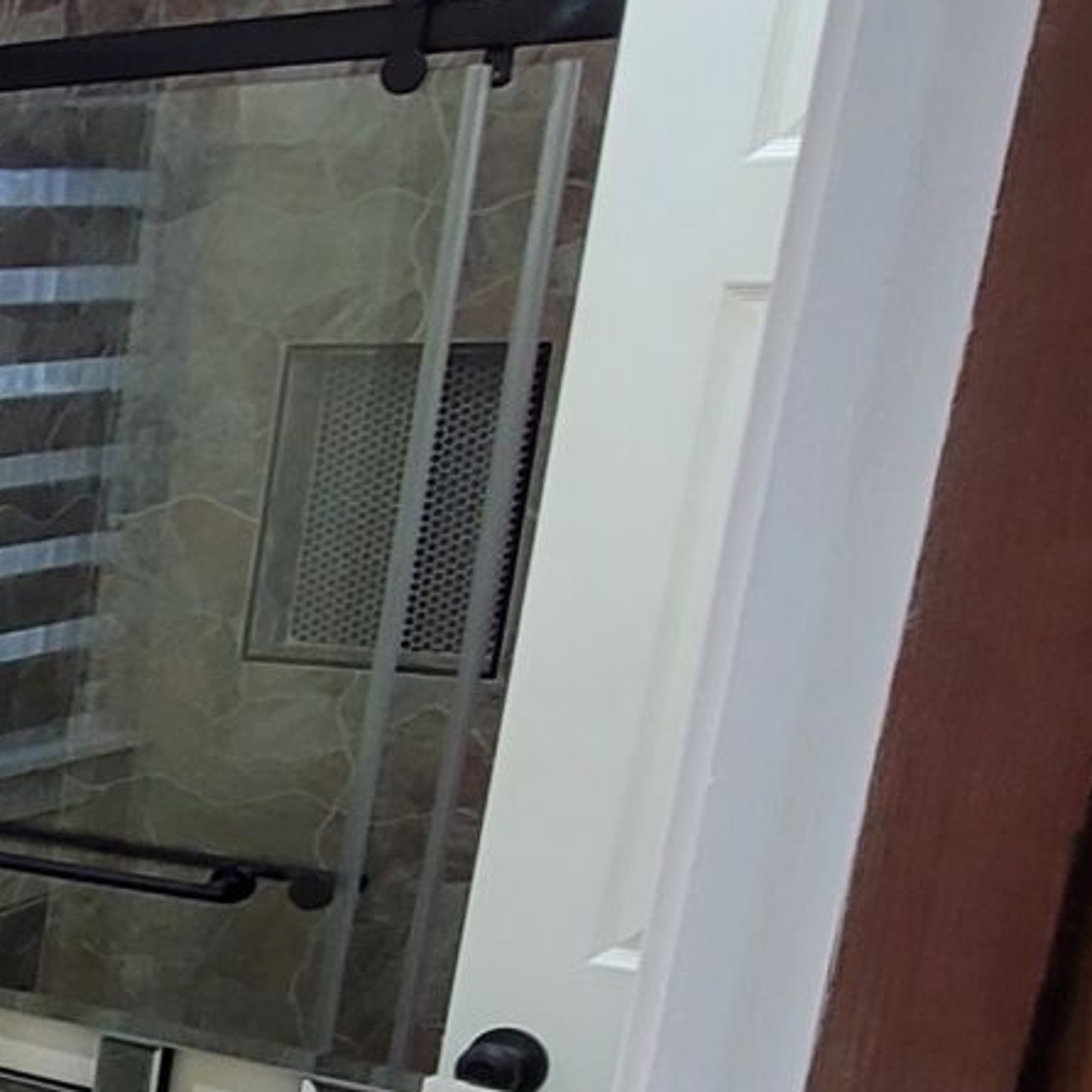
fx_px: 2356
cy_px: 1070
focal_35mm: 66
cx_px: -1055
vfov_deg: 25.0
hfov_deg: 18.2
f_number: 2.2
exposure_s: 1/60
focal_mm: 1.74
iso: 64
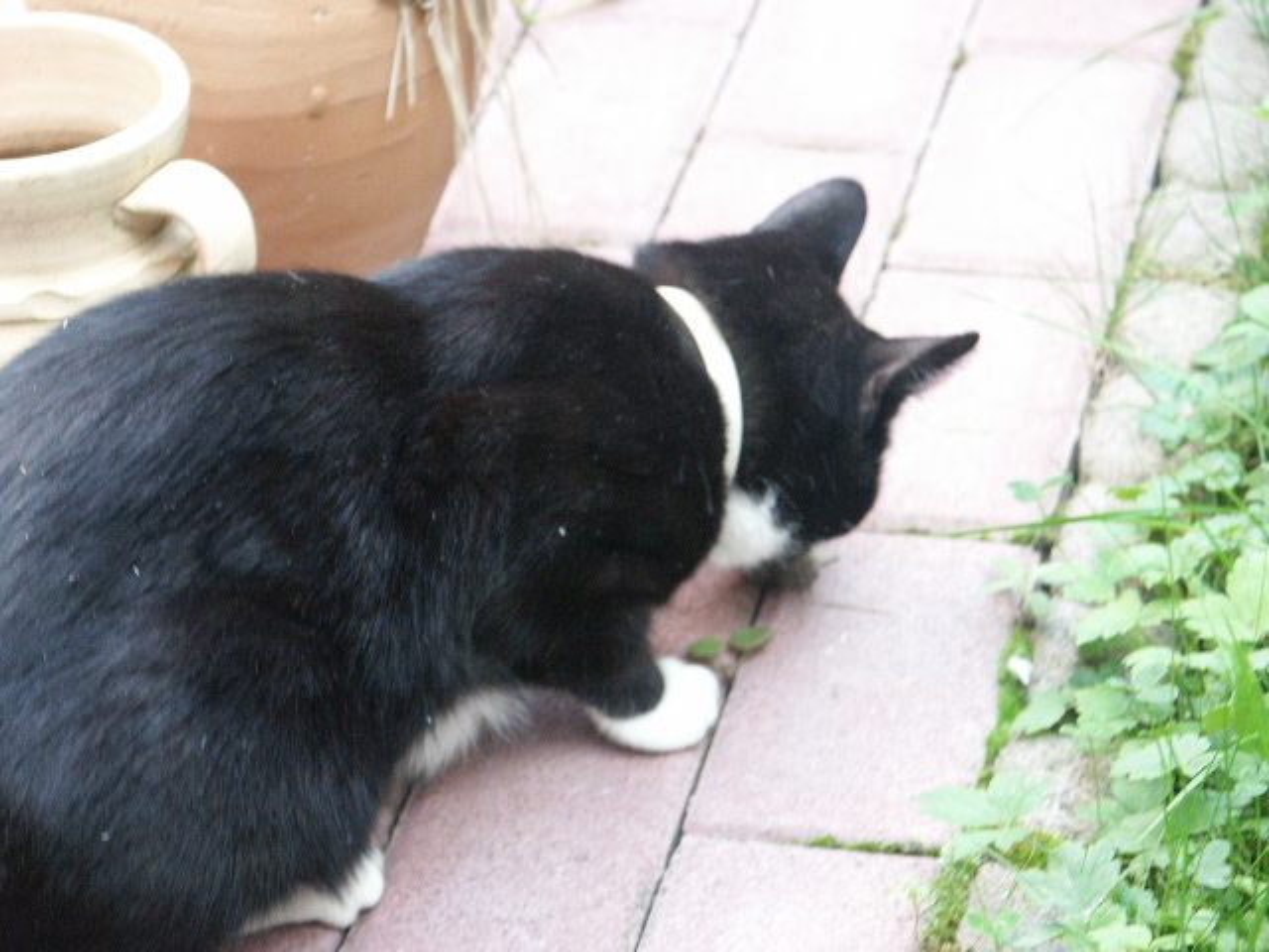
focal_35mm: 126
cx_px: 634
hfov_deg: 15.6
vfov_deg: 11.8
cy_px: 476
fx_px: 4619
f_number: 3.5
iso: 200
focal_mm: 32.03
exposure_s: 1/30
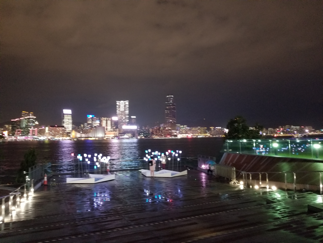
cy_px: 122
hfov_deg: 67.3
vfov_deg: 53.1
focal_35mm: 26
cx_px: 162
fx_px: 243
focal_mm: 4.25
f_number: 1.7
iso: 800
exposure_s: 1/10
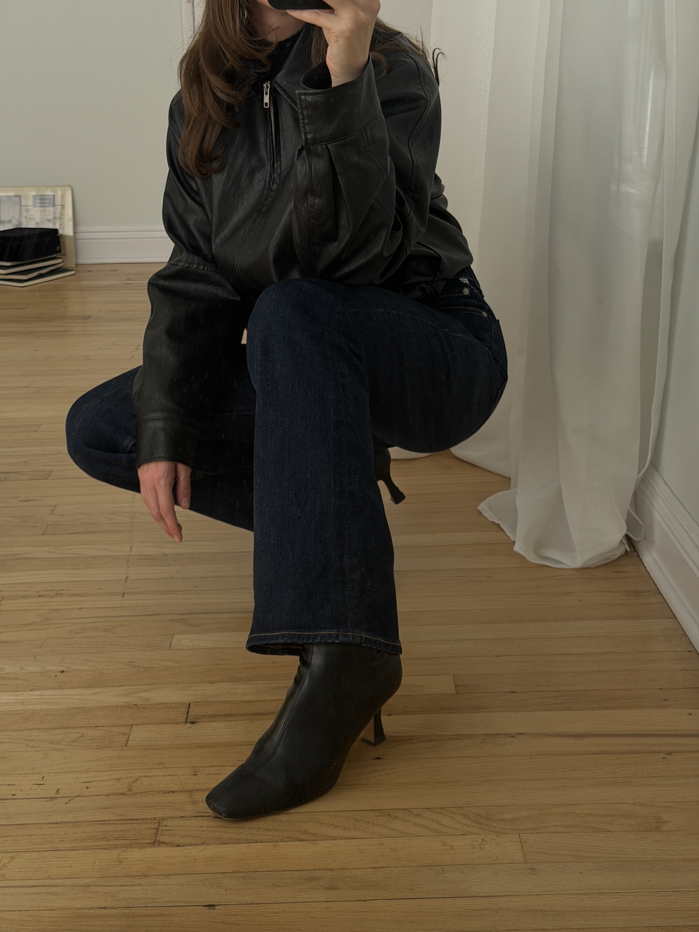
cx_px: 350
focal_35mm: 48
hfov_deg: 30.3
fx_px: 1292
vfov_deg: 39.7
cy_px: 466
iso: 64
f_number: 1.78
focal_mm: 6.76
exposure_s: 1/794
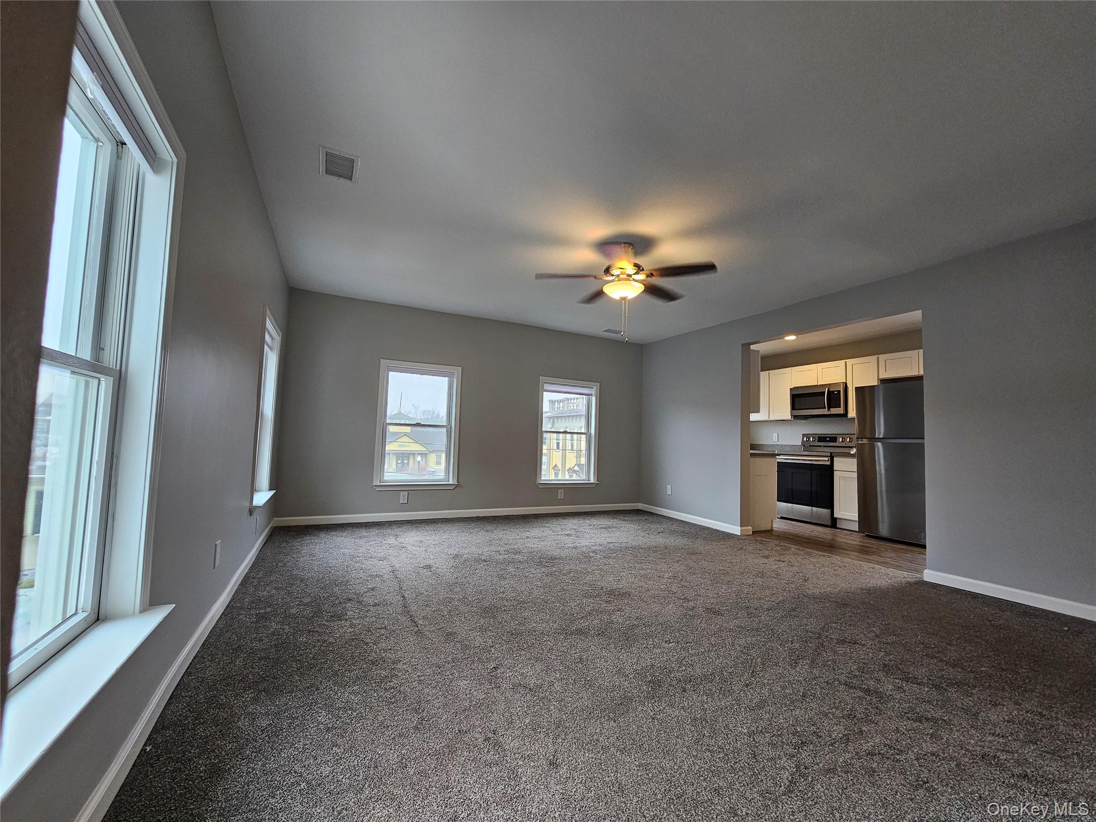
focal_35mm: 13
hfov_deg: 106.2
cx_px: 548
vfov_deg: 89.9
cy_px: 411
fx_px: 412
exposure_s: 1/60
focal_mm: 2.2
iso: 160
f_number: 2.2
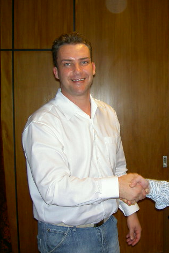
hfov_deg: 24.2
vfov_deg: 36.2
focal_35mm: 55
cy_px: 125
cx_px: 141
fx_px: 387
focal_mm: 8
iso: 100
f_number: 2.8
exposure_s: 1/59.5
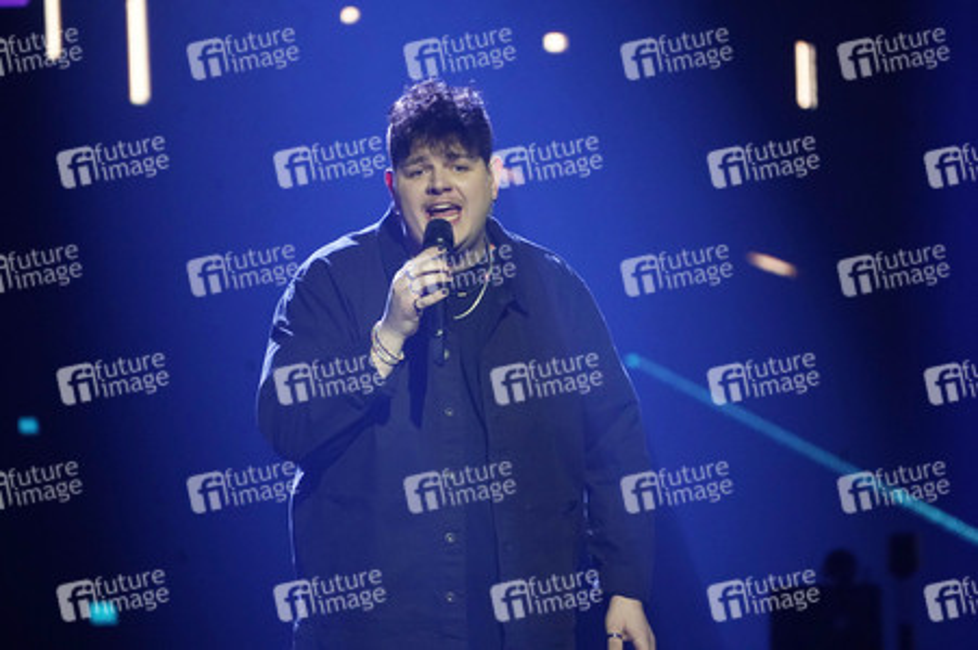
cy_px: 325
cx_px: 489
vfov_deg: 2.3
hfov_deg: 3.5
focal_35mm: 594
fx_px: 16125
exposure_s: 1/80
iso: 6400
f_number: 6.3
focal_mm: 594
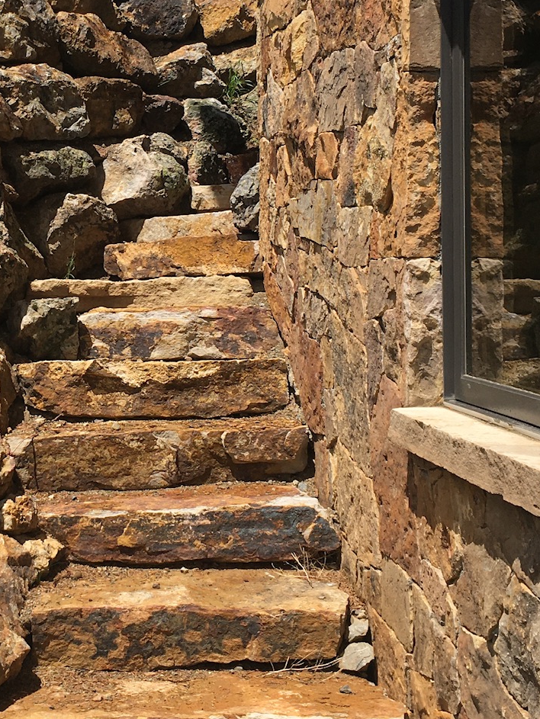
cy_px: 242
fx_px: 1309
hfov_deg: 22.7
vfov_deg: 30.5
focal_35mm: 63
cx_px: 46
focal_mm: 4.15
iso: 25
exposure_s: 1/1672
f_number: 2.2
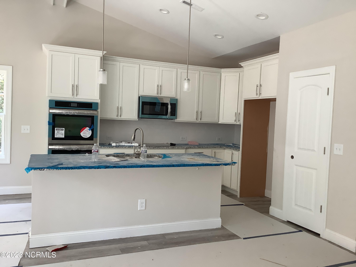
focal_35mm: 31
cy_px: 134
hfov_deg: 58.4
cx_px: 178
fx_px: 319
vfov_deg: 45.4
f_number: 2.4
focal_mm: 3.3
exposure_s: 1/50
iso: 100
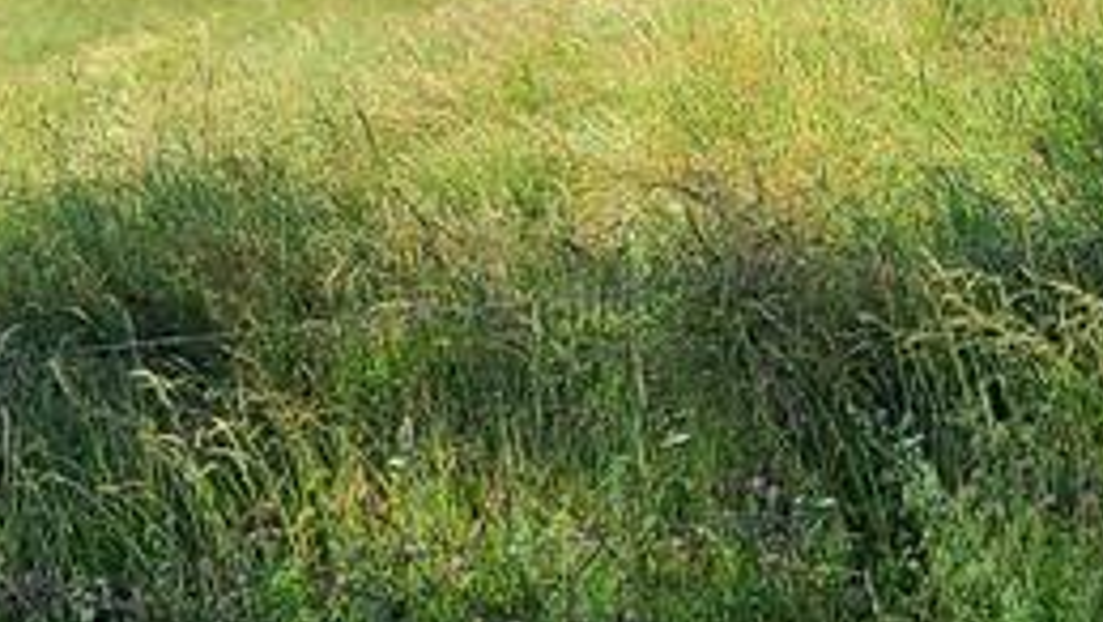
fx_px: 1639
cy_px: -51
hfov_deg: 37.0
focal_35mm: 56
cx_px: 690
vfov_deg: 20.5
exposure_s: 1/1063
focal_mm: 2.2
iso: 50
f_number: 2.2
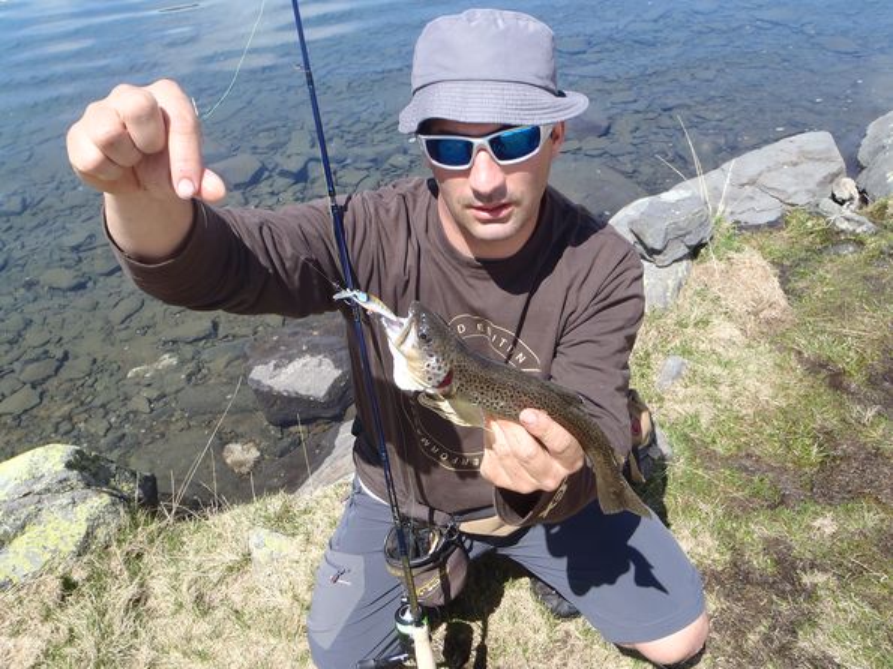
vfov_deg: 49.7
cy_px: 334
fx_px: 722
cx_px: 446
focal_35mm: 28
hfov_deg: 63.5
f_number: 4.5
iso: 80
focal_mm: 5
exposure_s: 1/320
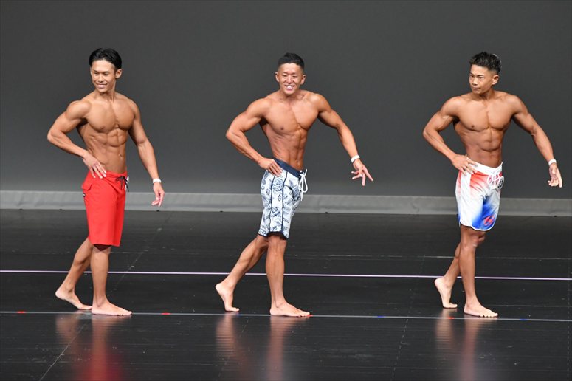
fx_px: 4526
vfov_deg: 4.8
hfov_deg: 7.2
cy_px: 190
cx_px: 286
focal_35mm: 285
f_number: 5.6
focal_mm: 190
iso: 4000
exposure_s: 1/400
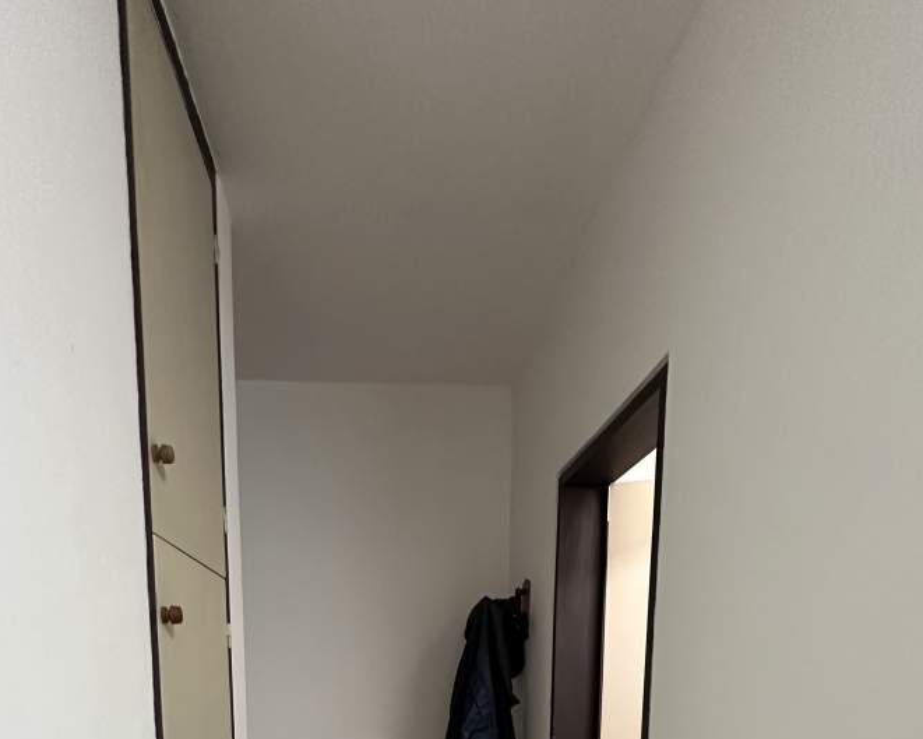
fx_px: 683
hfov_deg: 68.0
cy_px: 778
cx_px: 429
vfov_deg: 45.4
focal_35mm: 25
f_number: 2.2
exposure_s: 1/50
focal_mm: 2.22
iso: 800
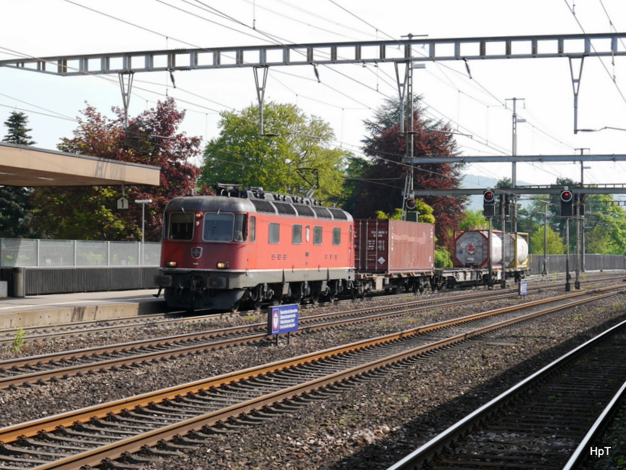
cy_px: 235
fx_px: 905
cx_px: 313
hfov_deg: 38.2
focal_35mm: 50
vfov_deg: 29.1
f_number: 7.1
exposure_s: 1/250
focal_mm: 25
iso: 160
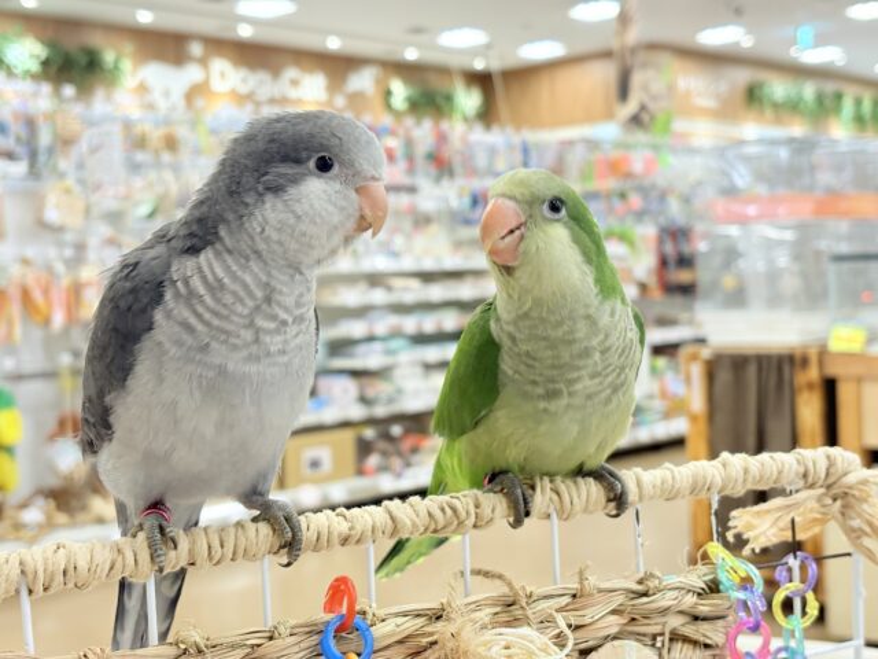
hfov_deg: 36.8
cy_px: 330
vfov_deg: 28.0
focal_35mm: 52
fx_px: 1319
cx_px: 439
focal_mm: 5.96
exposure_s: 1/100
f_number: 1.6
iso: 160
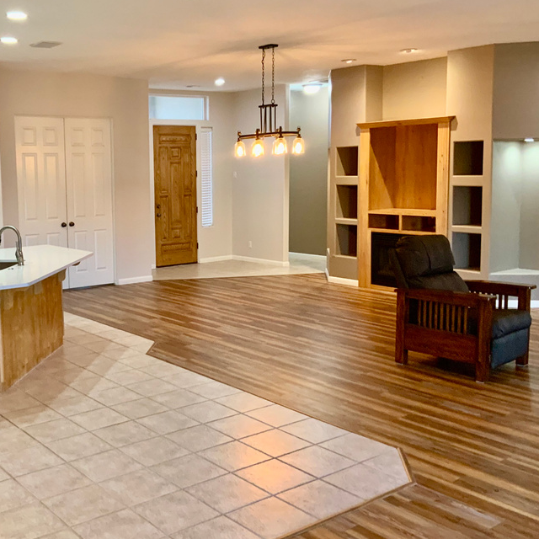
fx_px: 722
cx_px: 152
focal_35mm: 41
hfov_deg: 40.1
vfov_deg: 40.9
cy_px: 246
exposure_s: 1/60
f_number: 1.8
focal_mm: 3
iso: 125
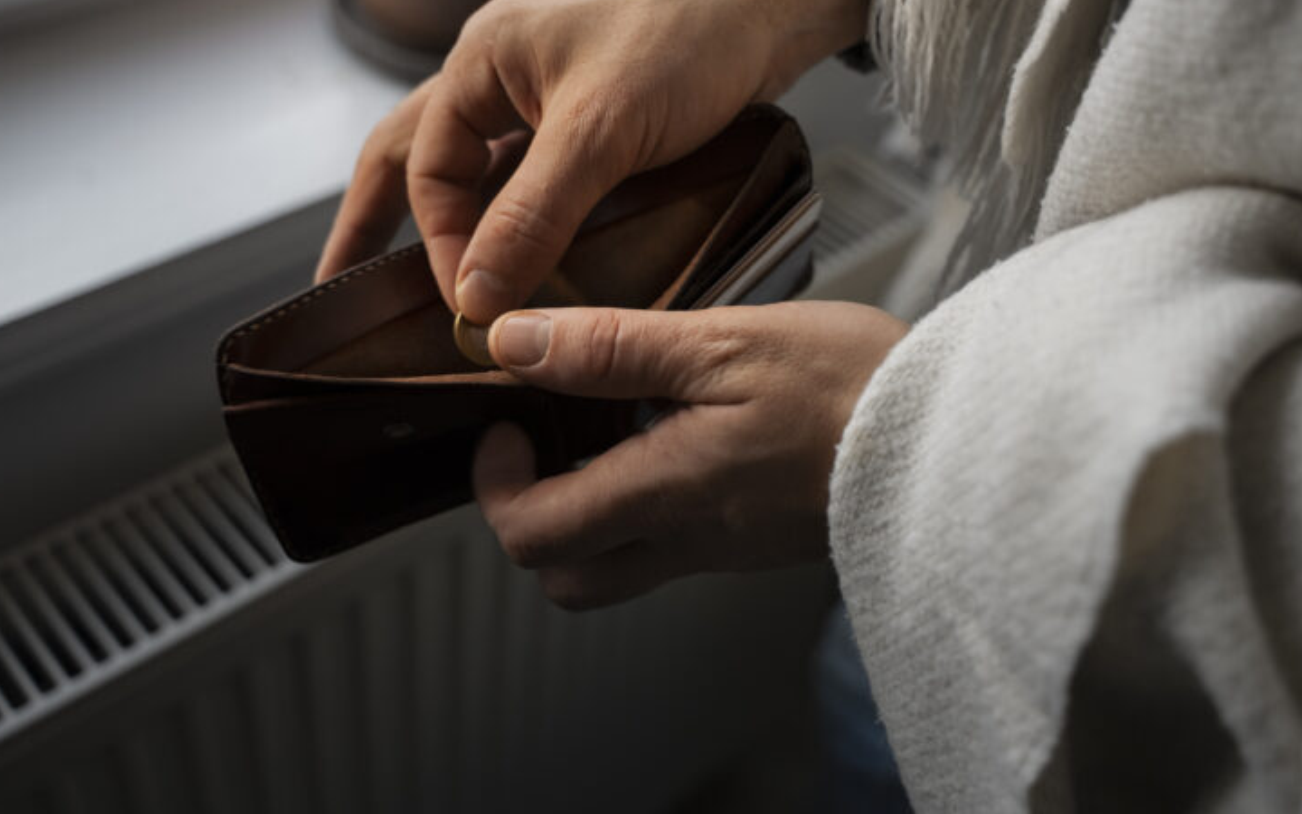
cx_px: 684
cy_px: 354
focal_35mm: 37
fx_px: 1313
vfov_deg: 34.4
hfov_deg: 52.7
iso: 500
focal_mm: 34
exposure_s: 1/640
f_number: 2.8
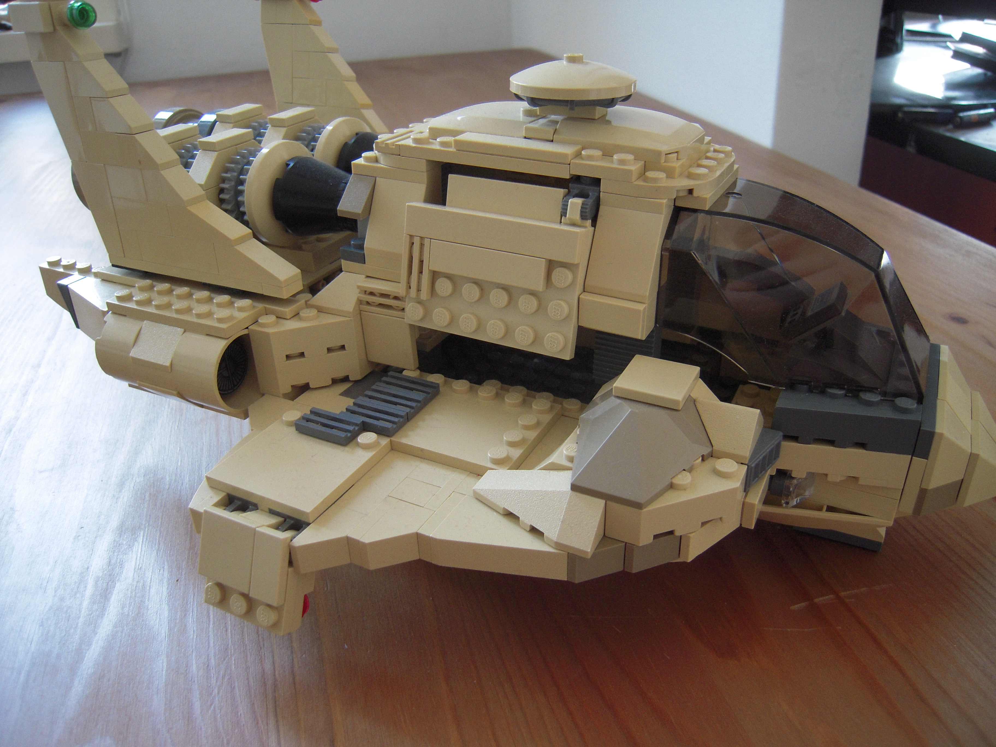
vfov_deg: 49.7
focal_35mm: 28
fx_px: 806
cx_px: 498
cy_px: 374
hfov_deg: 63.4
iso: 200
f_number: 2.7
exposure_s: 1/30
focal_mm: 5
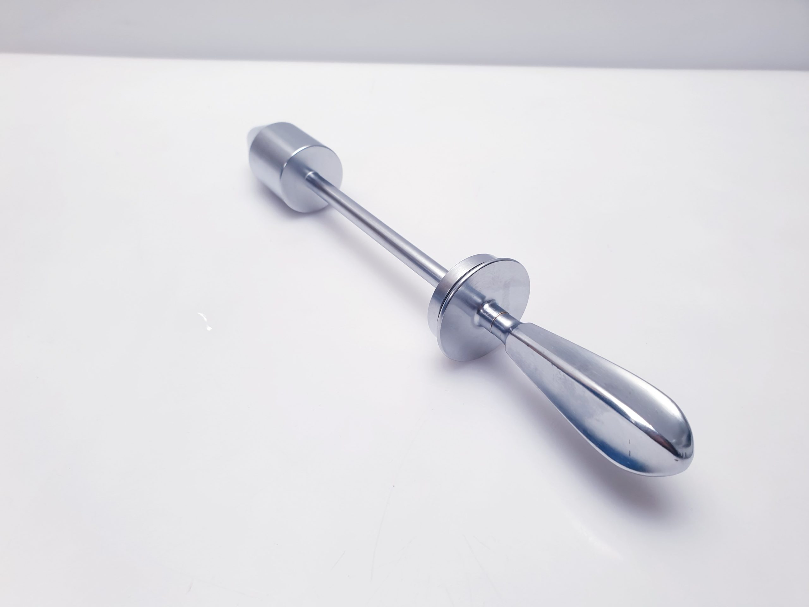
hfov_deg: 67.3
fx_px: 608
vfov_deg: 53.1
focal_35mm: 26
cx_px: 404
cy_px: 304
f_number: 2.4
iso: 80
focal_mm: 4.3
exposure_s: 1/50
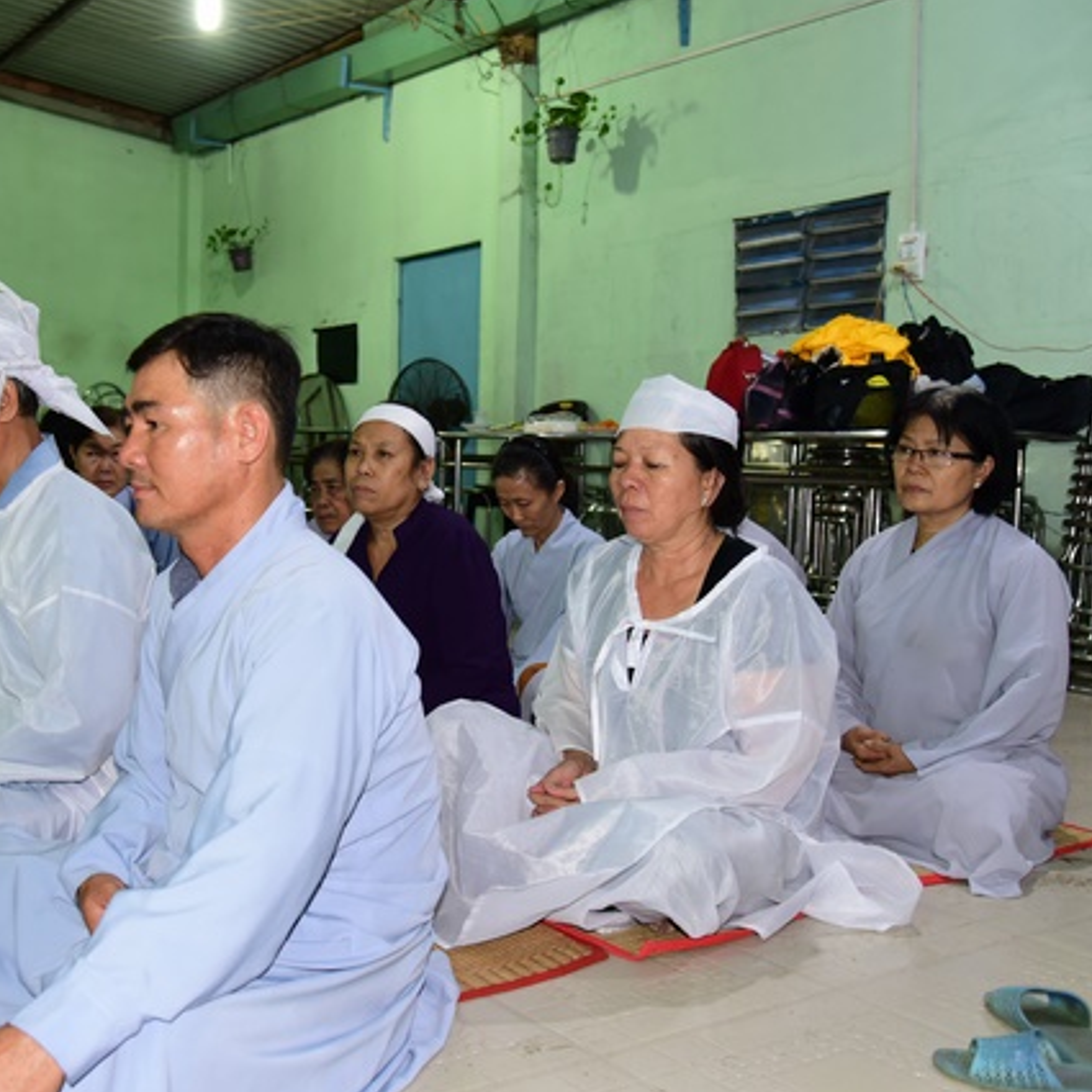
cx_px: 334
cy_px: 547
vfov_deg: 42.8
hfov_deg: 42.1
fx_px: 1392
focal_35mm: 39
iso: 1000
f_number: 4
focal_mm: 30
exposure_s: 1/40
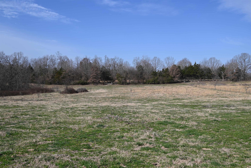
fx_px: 258
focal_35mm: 37
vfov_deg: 36.0
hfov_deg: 51.9
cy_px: 84
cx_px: 126
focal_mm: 37
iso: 100
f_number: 8
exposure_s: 1/500
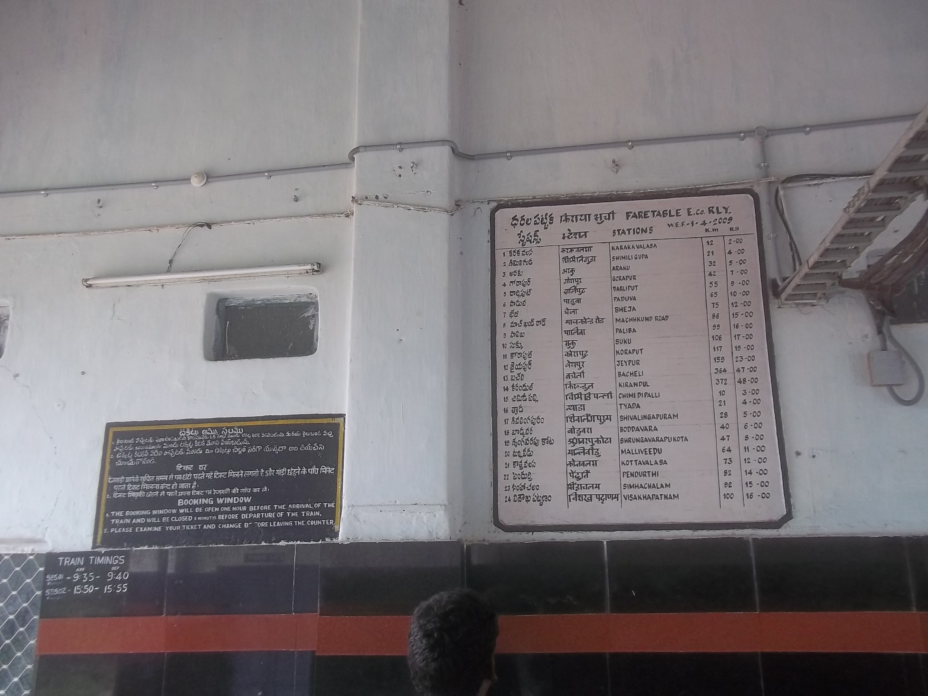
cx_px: 464
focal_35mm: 32
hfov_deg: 56.8
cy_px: 348
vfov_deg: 44.2
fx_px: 858
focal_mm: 5.7
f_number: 2.9
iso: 80
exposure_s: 1/50
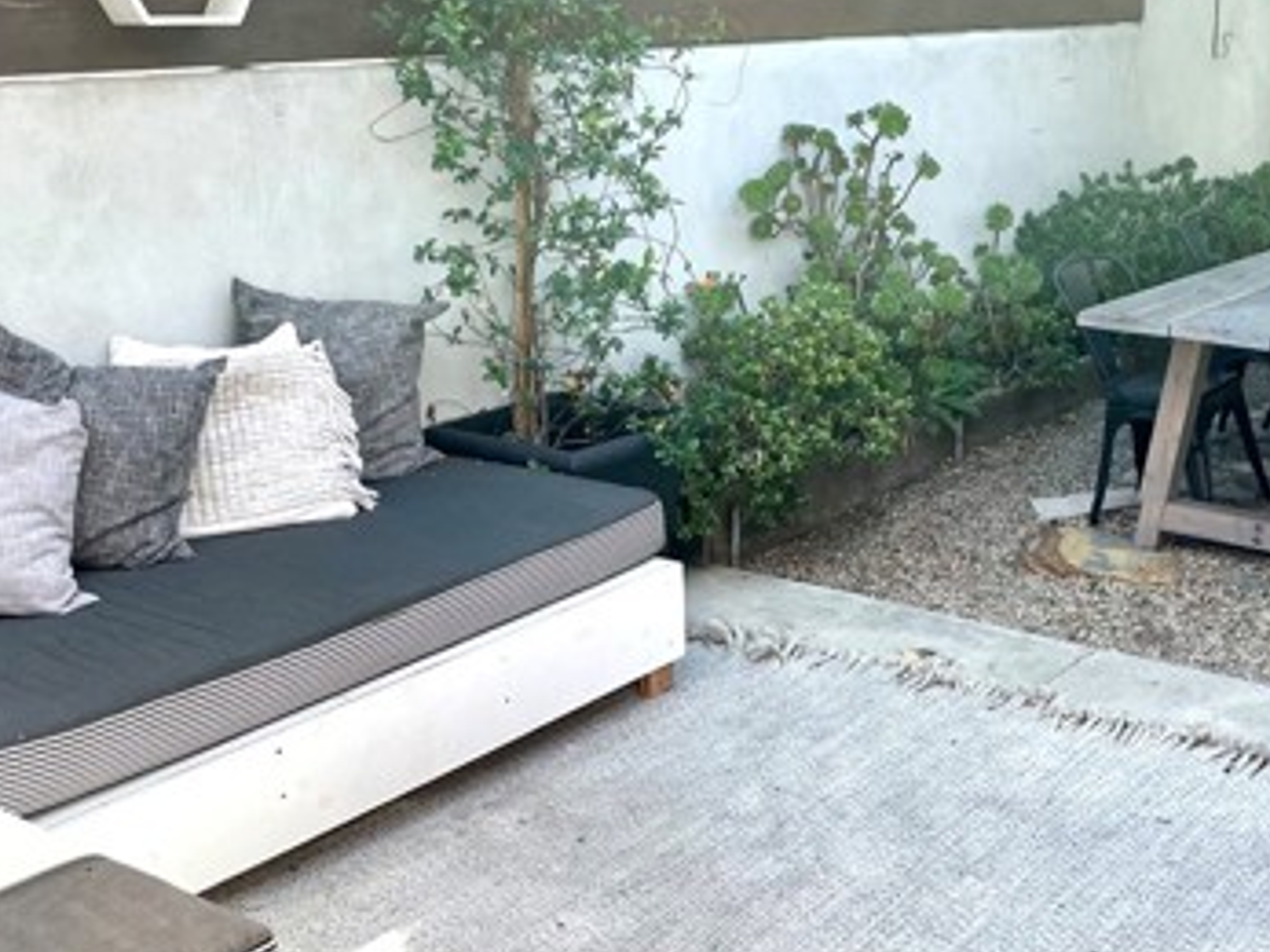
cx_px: 787
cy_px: 417
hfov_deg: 39.4
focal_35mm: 48
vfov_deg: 30.2
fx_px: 1760
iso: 32
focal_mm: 4.2
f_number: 1.6
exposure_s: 1/643
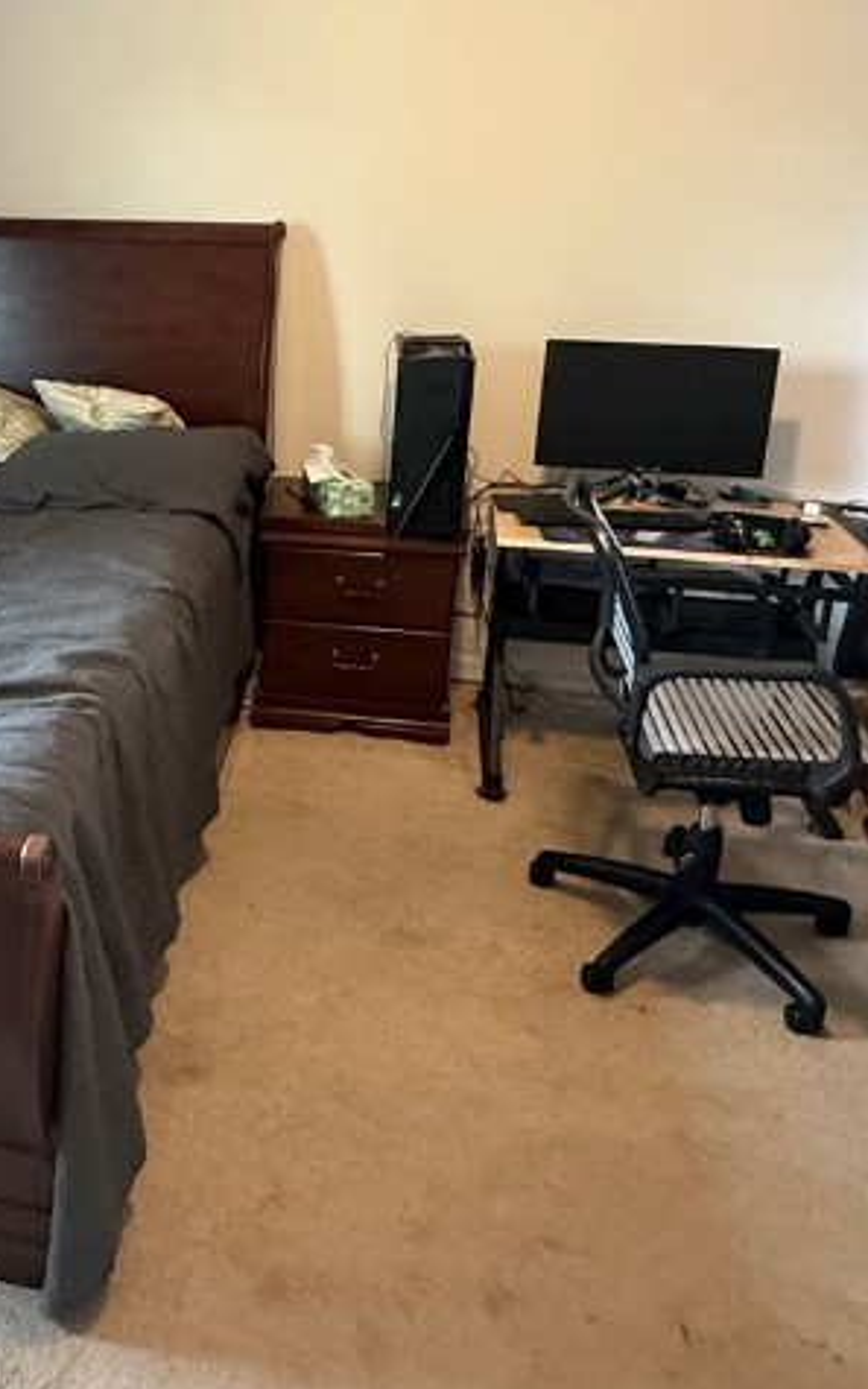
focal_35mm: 32
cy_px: 529
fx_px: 1211
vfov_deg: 59.0
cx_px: 170
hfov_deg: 37.9
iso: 800
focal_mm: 2.22
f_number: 2.2
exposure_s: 1/60
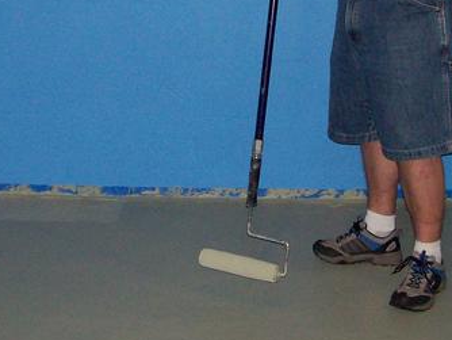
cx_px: 246
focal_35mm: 86
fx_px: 1124
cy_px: -16
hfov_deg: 22.7
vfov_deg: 16.7
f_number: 2.7
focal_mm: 6
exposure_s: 1/64
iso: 140
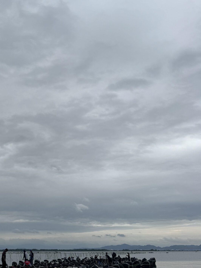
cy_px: 110
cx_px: 22
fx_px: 333
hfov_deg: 32.1
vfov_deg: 43.7
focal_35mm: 43
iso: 80
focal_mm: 6.76
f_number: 1.78
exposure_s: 1/2710
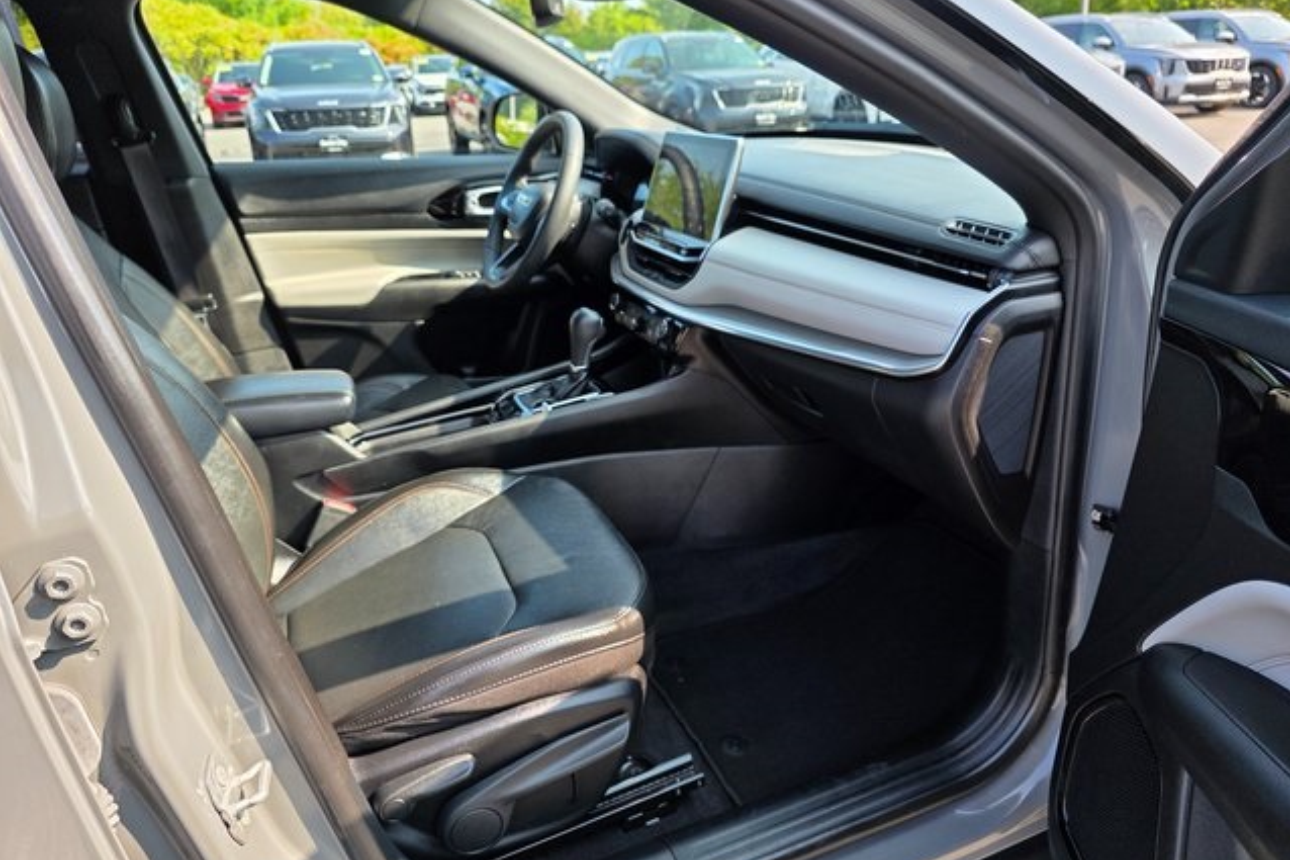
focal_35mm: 24
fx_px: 860
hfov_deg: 73.8
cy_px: 399
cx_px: 645
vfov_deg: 53.1
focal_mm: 6.3
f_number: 1.7
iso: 40
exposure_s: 1/359
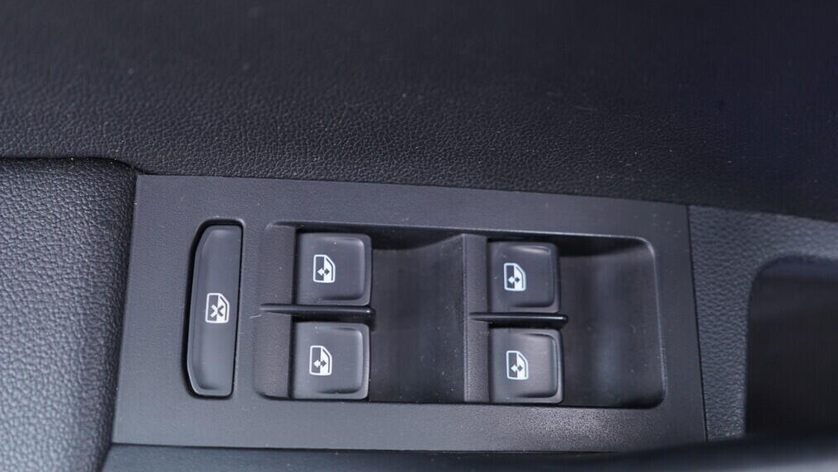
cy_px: 270
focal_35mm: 38
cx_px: 417
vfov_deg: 31.2
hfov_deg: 52.8
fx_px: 845
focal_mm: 24
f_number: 2.8
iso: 500
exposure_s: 1/40
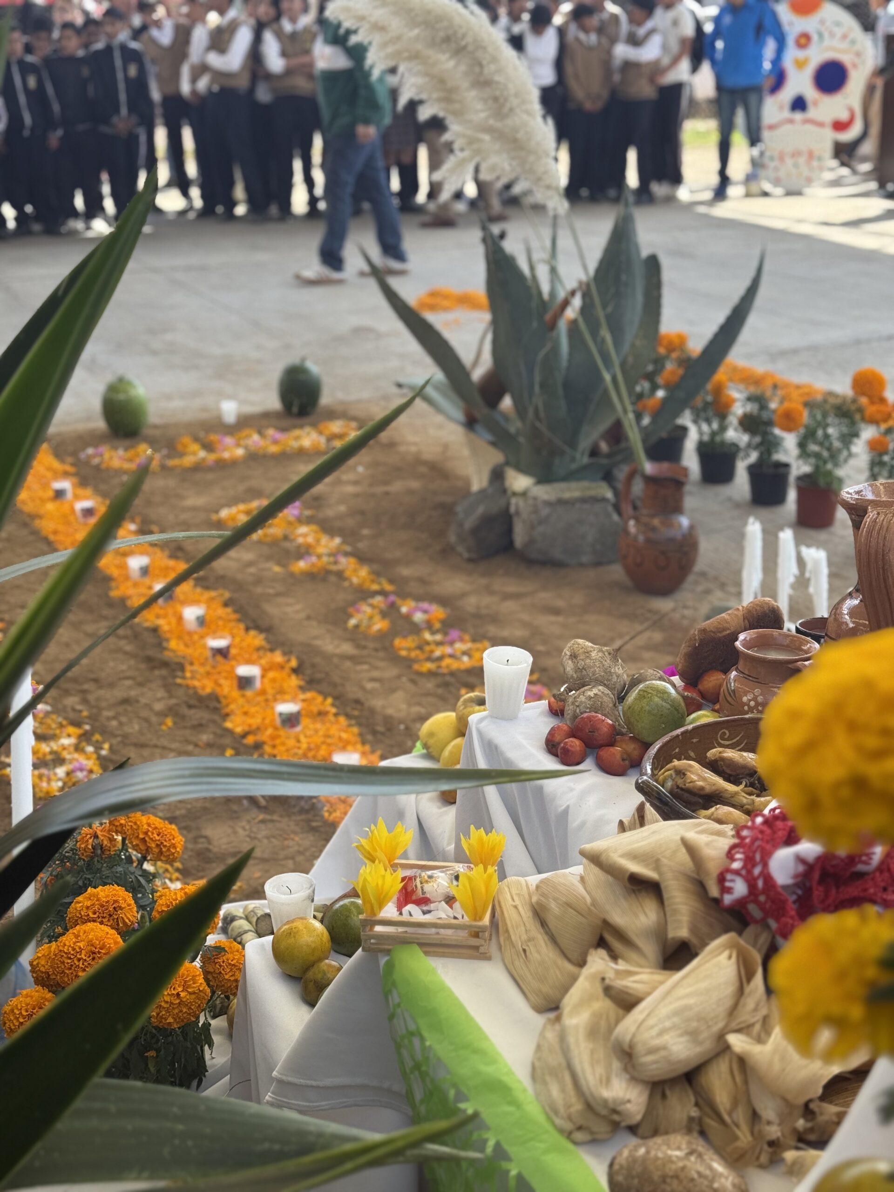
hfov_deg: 30.3
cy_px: 596
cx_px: 447
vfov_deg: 39.7
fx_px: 1653
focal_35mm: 48
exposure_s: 1/641
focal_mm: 6.76
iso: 80
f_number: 1.78
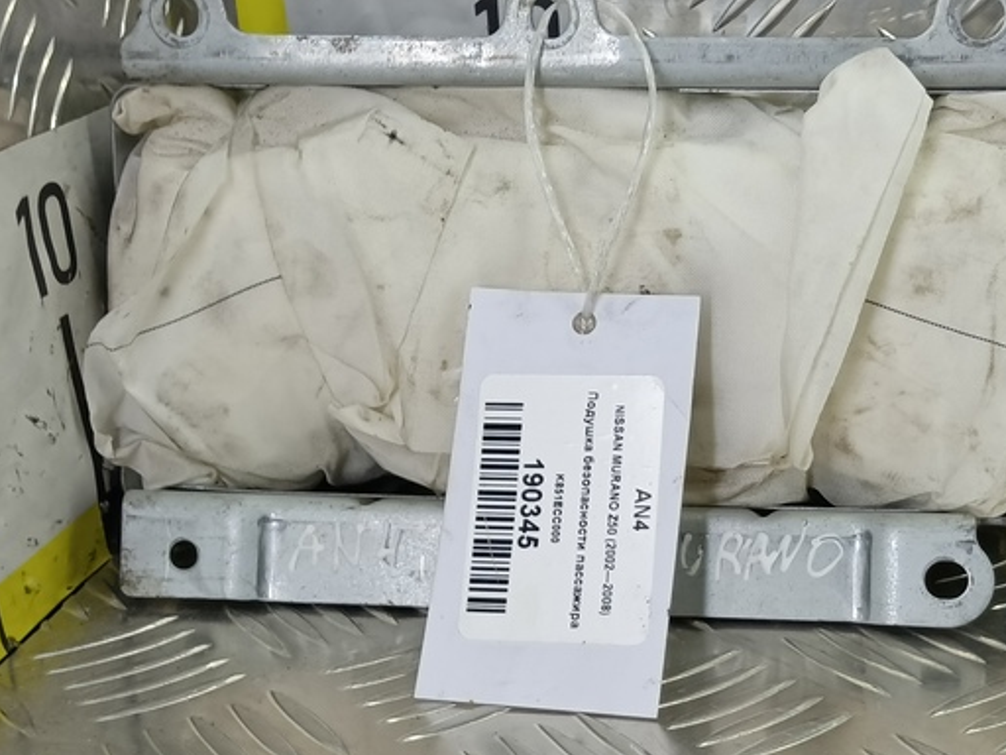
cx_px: 627
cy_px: 562
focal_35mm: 54
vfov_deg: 26.7
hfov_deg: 35.4
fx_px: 1569
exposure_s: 1/50
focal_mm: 4.11
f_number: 1.6
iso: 92
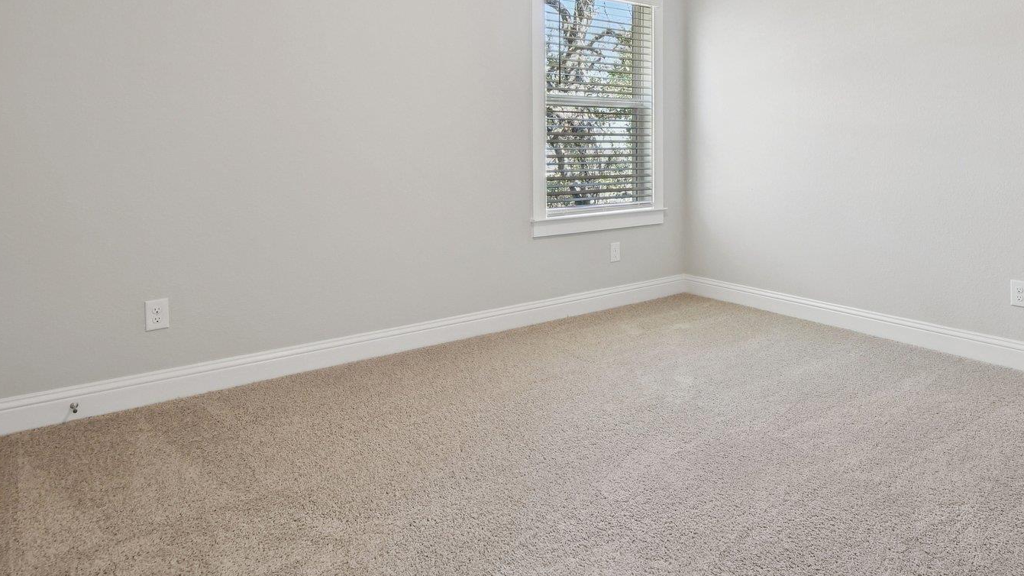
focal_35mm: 24
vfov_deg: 45.0
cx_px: 674
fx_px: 652
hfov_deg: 74.2
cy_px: 105
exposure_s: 1/13
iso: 400
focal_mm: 10
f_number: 8
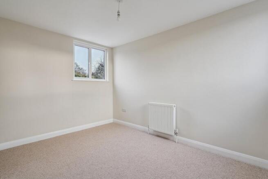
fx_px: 119
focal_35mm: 16
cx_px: 134
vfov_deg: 73.8
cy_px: 90
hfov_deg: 96.7
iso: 320
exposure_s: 1/20
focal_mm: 16
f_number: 5.6
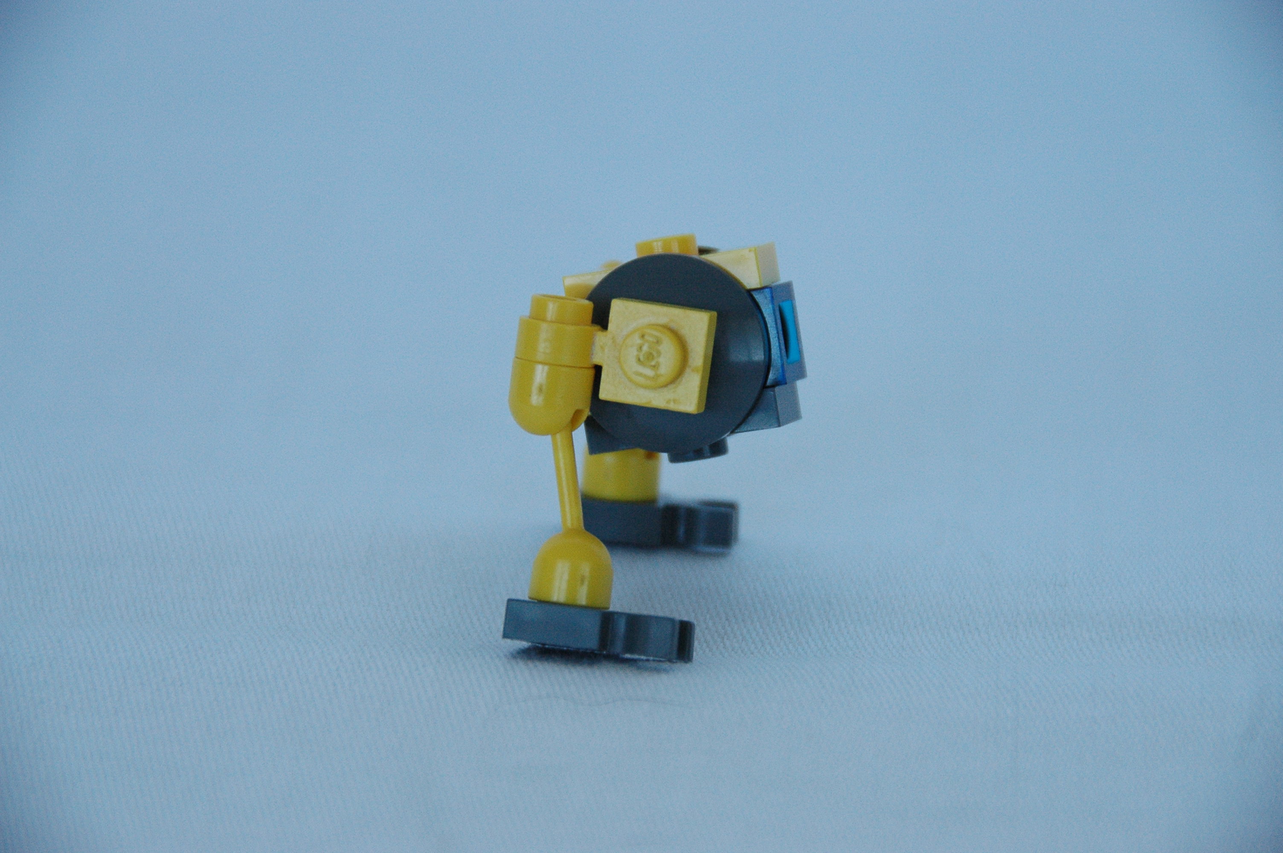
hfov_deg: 6.9
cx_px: 642
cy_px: 426
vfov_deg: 4.6
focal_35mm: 300
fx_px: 10682
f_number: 5.6
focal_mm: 200
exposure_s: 1/125
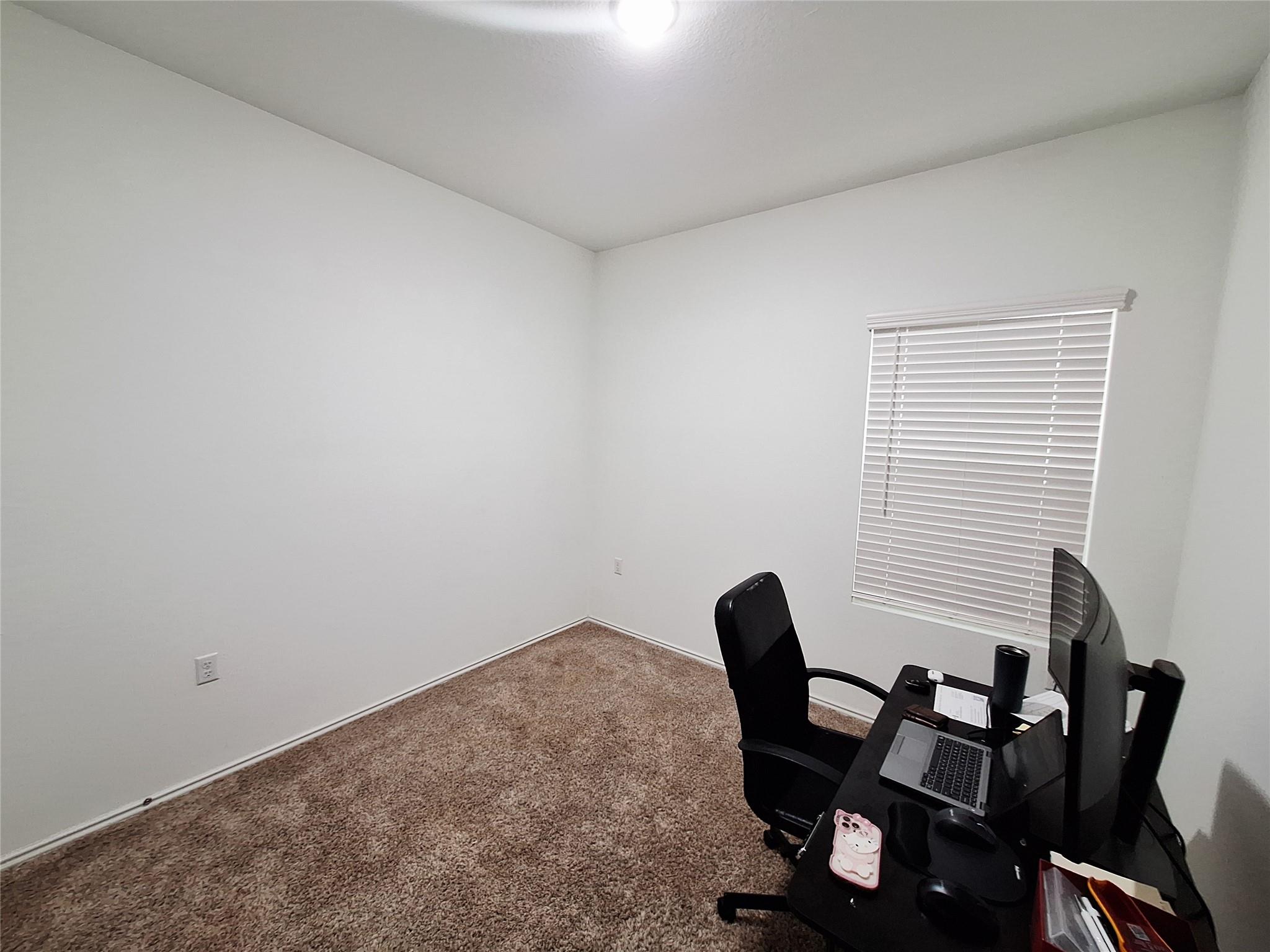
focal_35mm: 13
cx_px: 635
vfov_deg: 89.9
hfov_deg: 106.2
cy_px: 476
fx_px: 477
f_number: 2.2
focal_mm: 1.74
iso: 160
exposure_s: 1/30
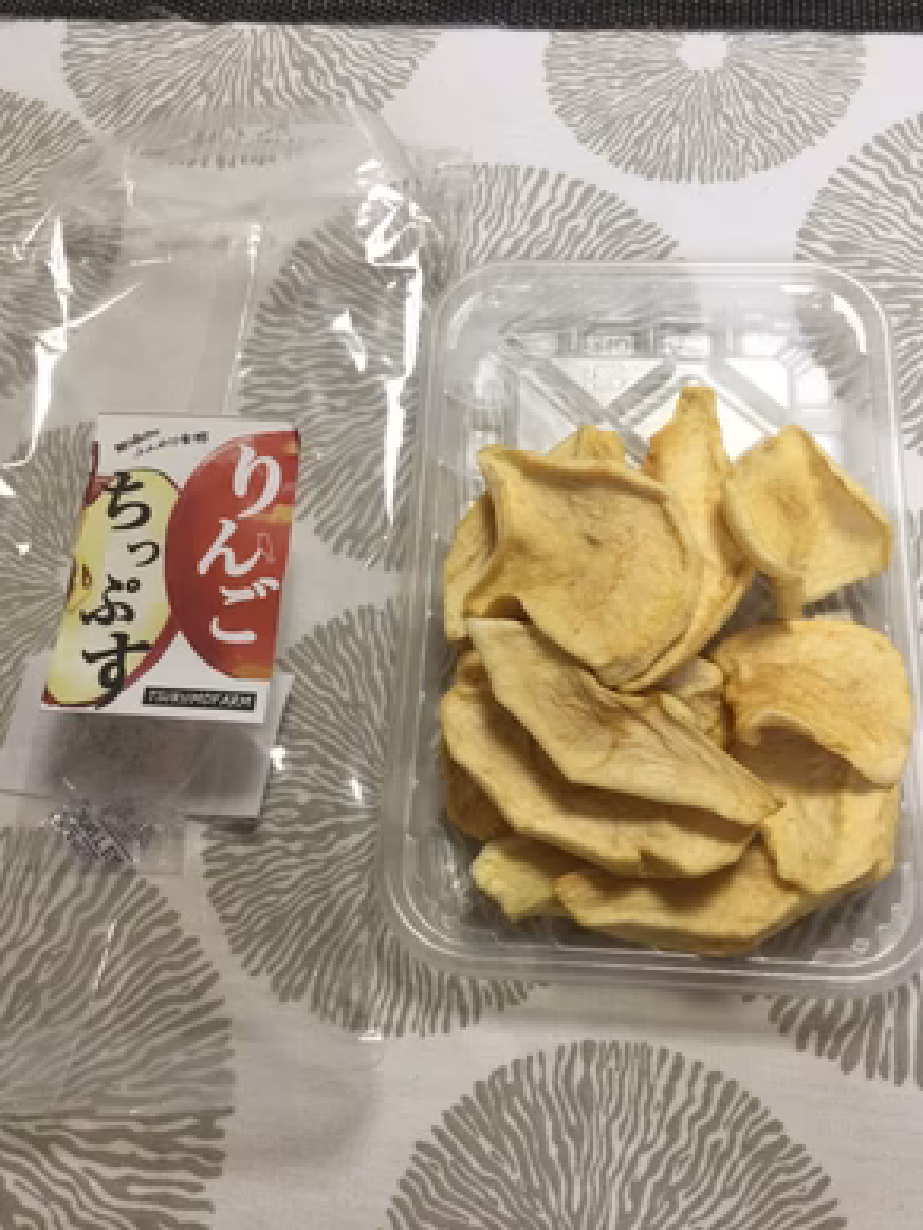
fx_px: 1138
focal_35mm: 32
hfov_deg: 44.2
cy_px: 602
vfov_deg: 56.8
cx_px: 466
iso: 50
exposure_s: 1/30
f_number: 2.4
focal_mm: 3.3
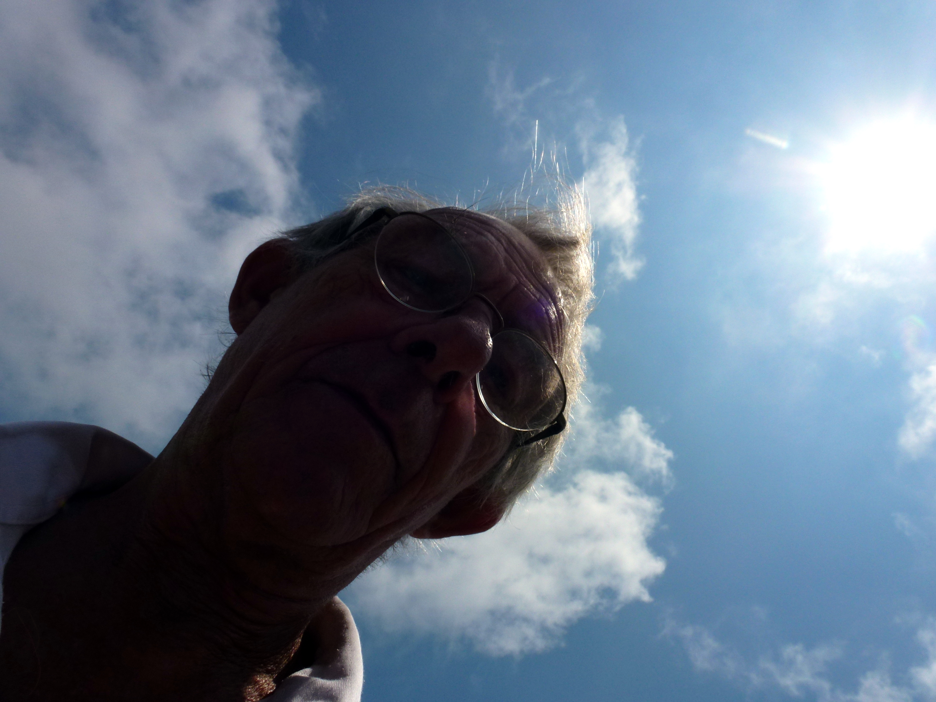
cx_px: 468
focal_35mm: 24
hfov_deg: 71.6
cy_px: 351
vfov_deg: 56.8
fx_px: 649
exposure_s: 1/2000
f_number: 5.6
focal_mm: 4.3
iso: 100
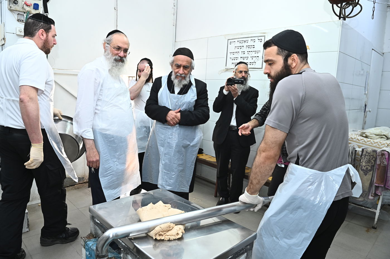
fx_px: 260
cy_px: 130
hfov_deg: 73.8
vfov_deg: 53.1
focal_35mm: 24
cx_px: 195
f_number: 5.6
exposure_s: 1/200
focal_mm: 24
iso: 1250
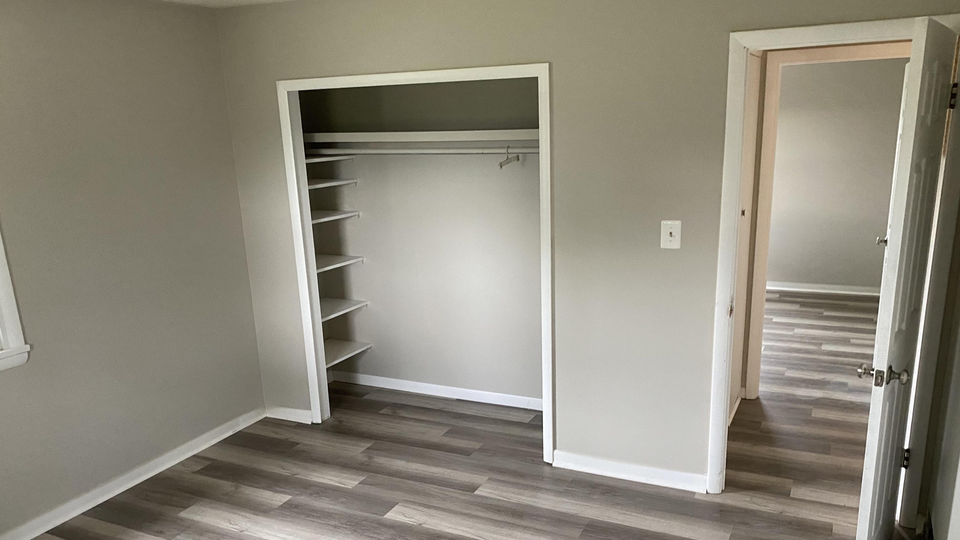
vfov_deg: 39.8
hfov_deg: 66.1
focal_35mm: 29
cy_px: 345
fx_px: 738
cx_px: 485
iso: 400
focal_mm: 4.25
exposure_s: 1/60
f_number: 1.8
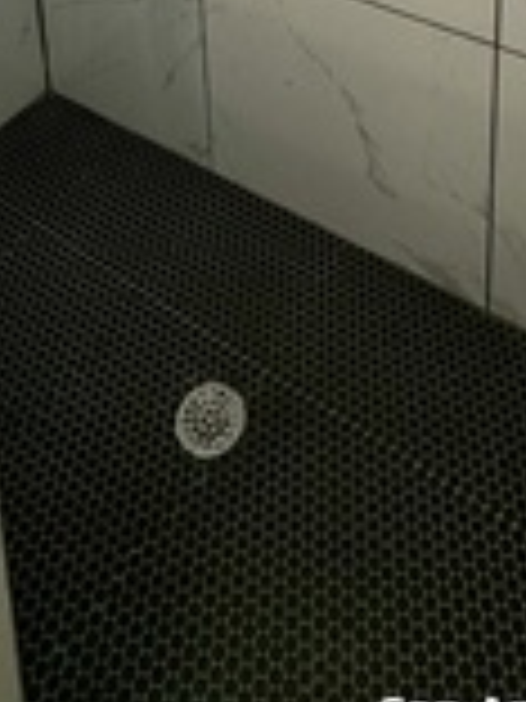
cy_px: -342
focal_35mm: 43
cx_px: 301
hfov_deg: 33.5
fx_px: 871
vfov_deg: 28.7
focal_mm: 2.22
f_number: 2.2
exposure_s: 1/120
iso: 160
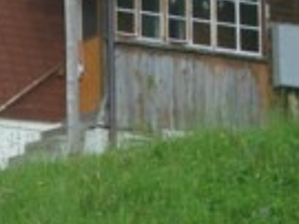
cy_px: 217
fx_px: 1683
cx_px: -120
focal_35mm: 195
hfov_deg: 9.9
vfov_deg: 7.6
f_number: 2.8
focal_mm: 6.8
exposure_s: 1/200
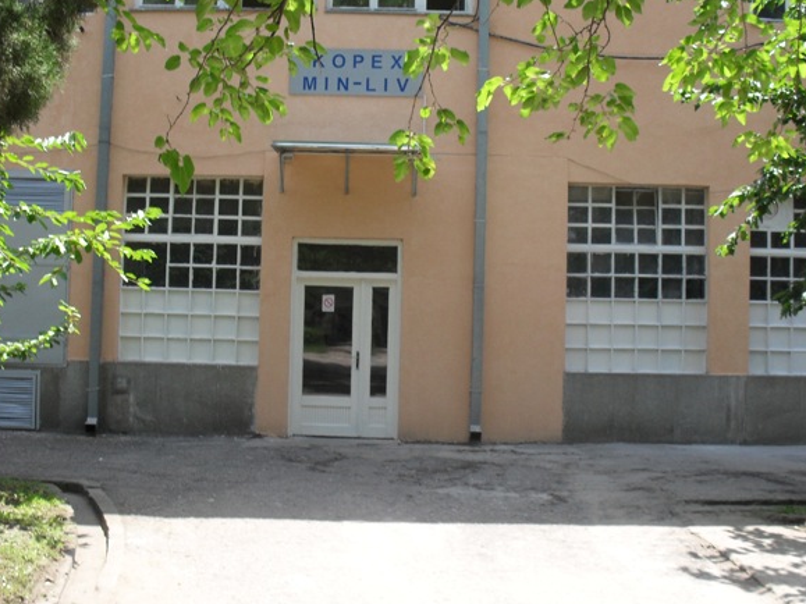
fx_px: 978
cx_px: 406
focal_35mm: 42
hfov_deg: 44.8
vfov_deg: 34.3
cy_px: 281
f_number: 8.3
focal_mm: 6.3
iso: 80
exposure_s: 1/60
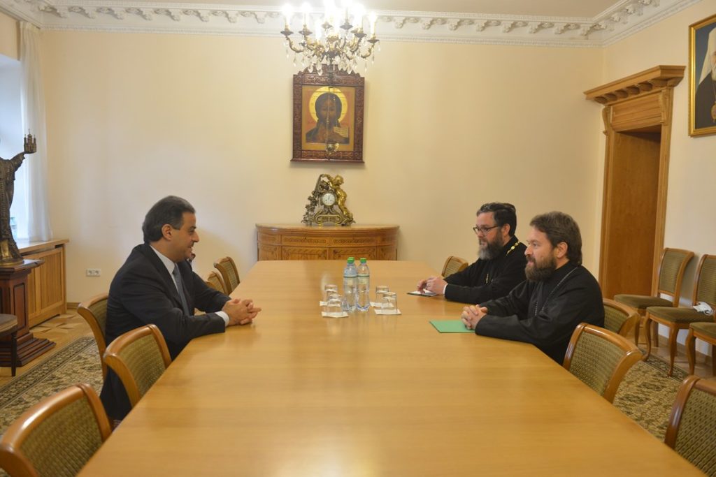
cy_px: 238
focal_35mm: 31
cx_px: 358
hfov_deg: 60.3
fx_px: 617
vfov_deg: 42.3
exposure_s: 1/60
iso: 1600
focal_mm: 31
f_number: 3.2
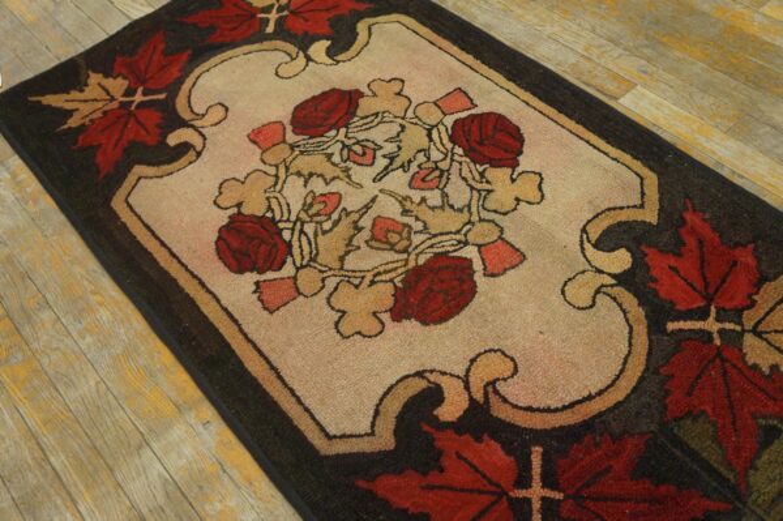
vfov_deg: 38.3
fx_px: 750
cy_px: 260
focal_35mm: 34
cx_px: 392
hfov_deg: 55.1
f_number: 4
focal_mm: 23
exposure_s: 1/160
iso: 2500
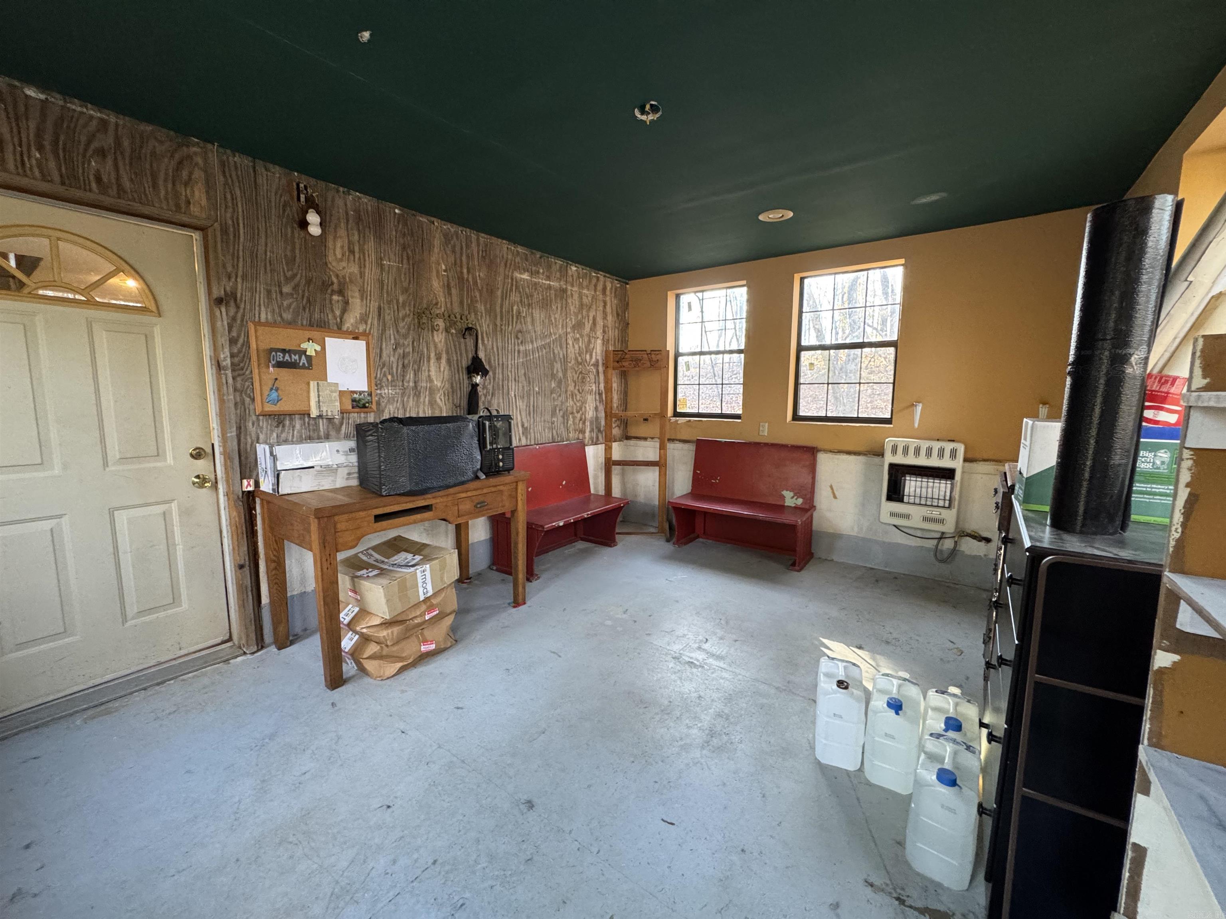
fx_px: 496
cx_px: 613
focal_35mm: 14
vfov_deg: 85.7
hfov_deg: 102.1
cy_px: 460
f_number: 2.2
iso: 400
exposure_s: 1/60
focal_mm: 2.22
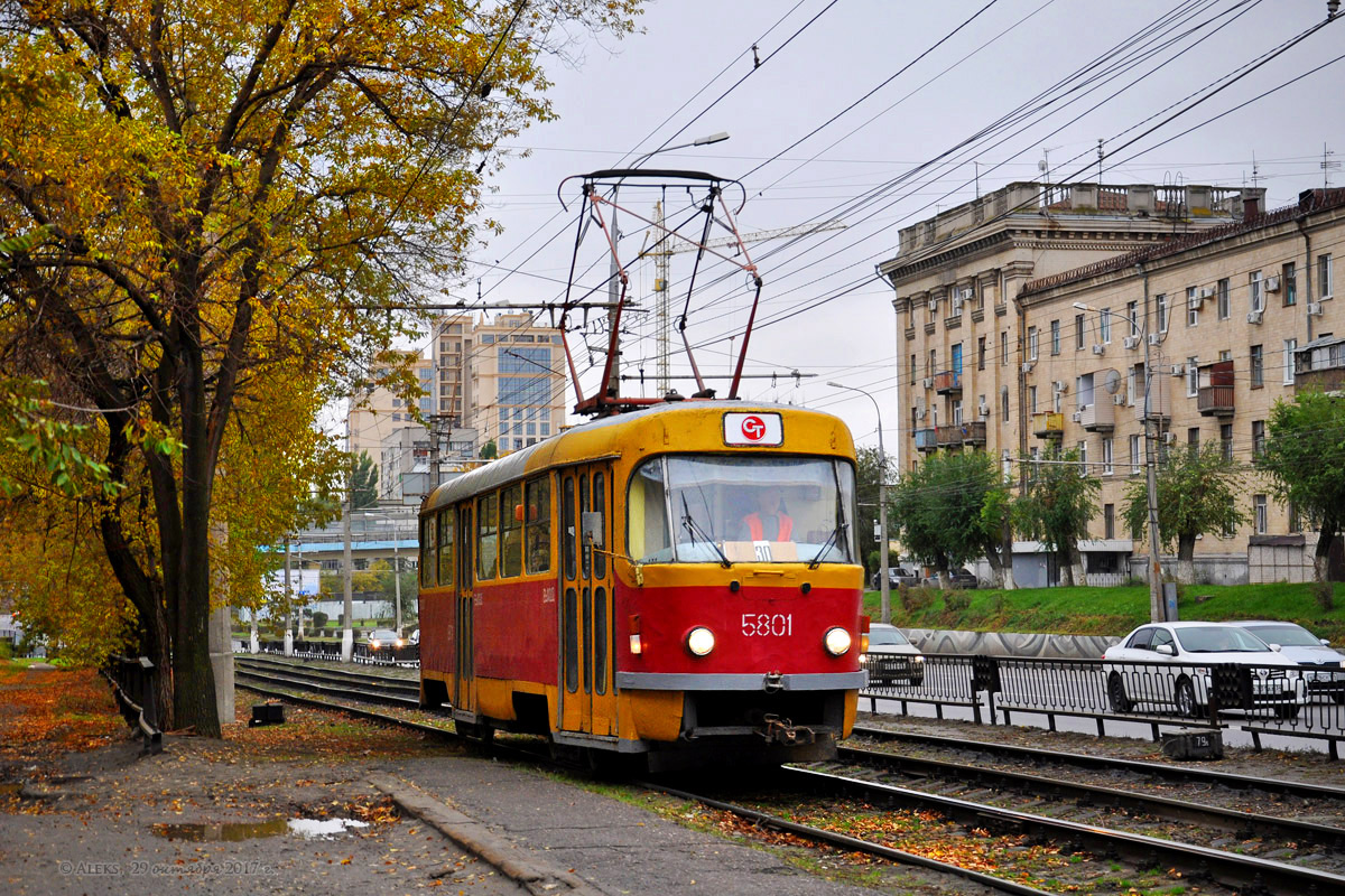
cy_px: 448
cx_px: 672
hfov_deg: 33.4
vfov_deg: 22.6
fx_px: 2241
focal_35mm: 60
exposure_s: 1/250
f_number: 5.6
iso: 400
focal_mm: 40
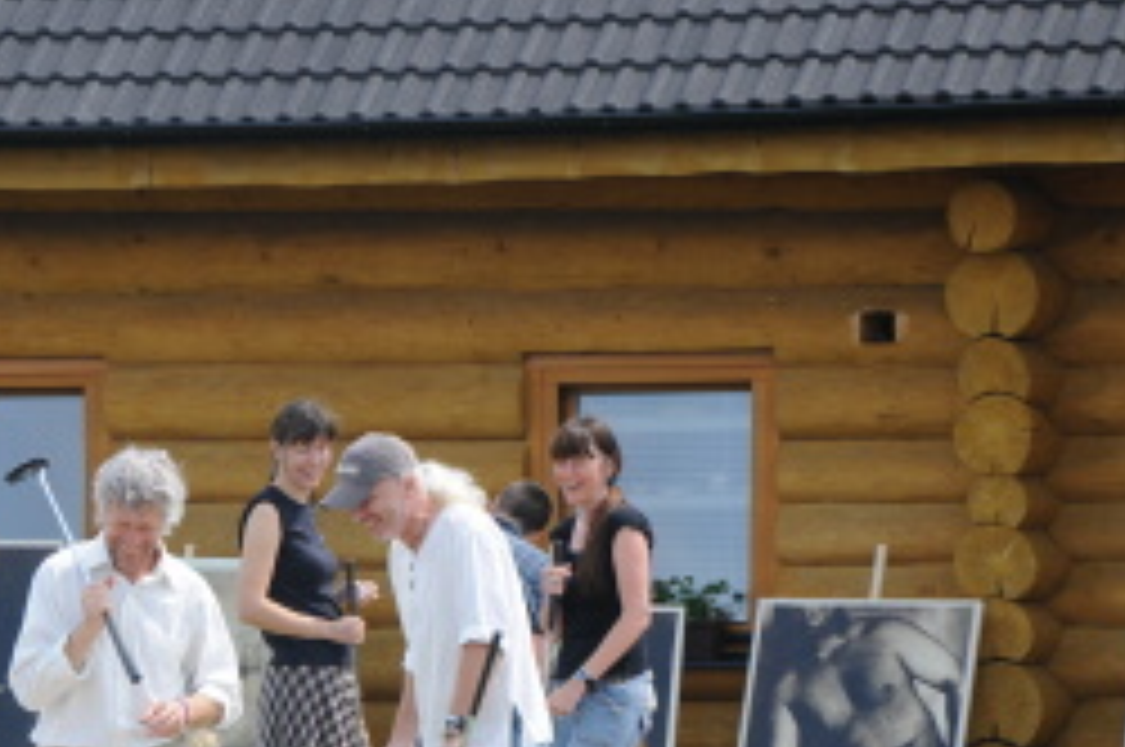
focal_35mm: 315
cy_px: 634
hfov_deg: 6.5
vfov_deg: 4.3
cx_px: 342
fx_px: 9831
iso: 200
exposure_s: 1/320
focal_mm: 105
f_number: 7.1
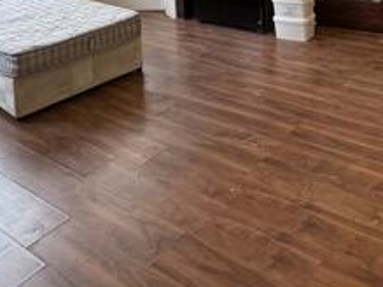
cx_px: 327
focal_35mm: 41
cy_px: -110
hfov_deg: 42.8
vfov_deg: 27.5
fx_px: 453
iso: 125
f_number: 2.2
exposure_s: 1/99
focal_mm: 2.22
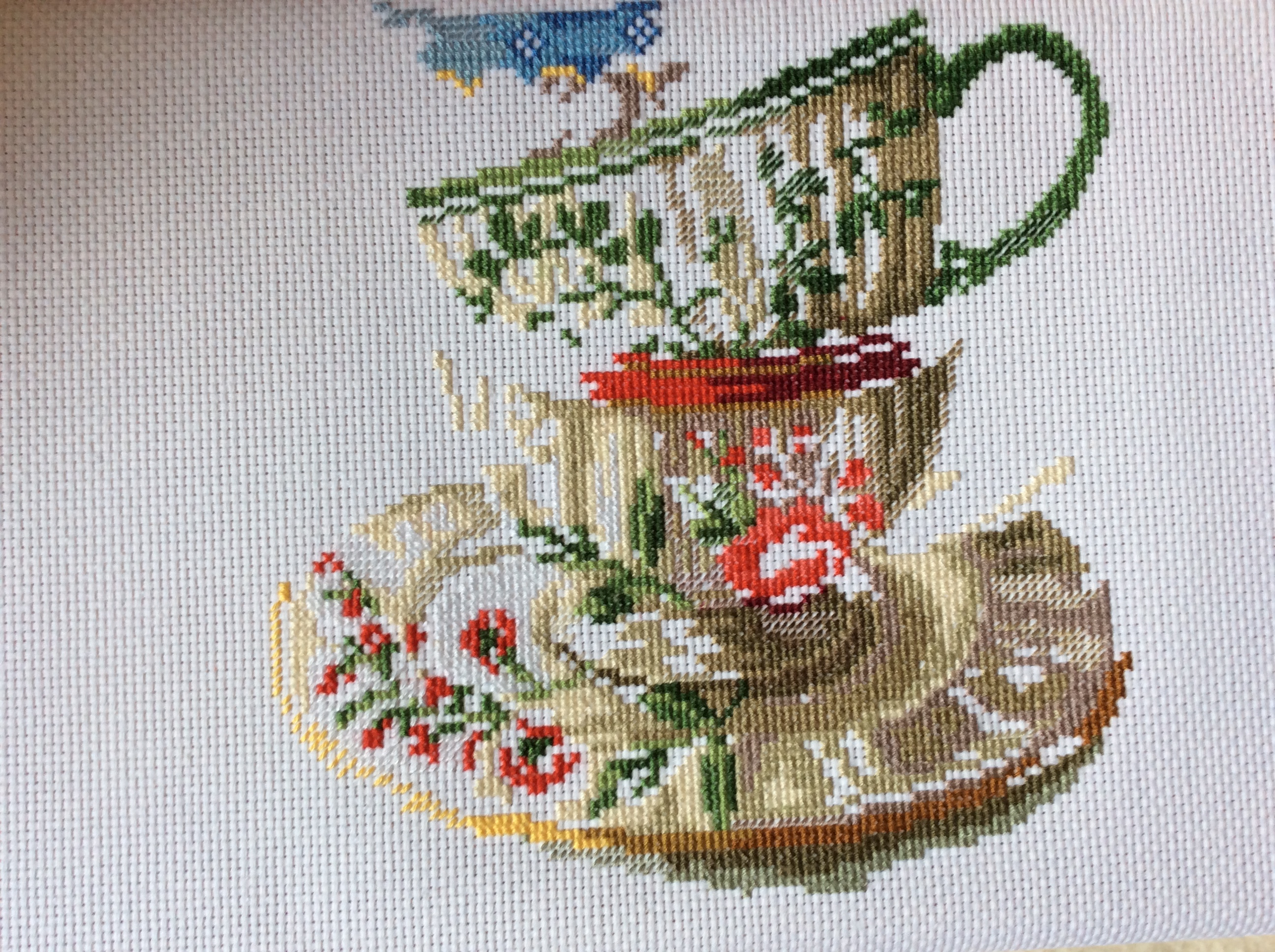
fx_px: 1177
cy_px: 476
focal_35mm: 32
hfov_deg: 56.9
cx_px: 638
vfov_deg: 44.1
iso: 32
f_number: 2.4
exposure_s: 1/24
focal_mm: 3.3
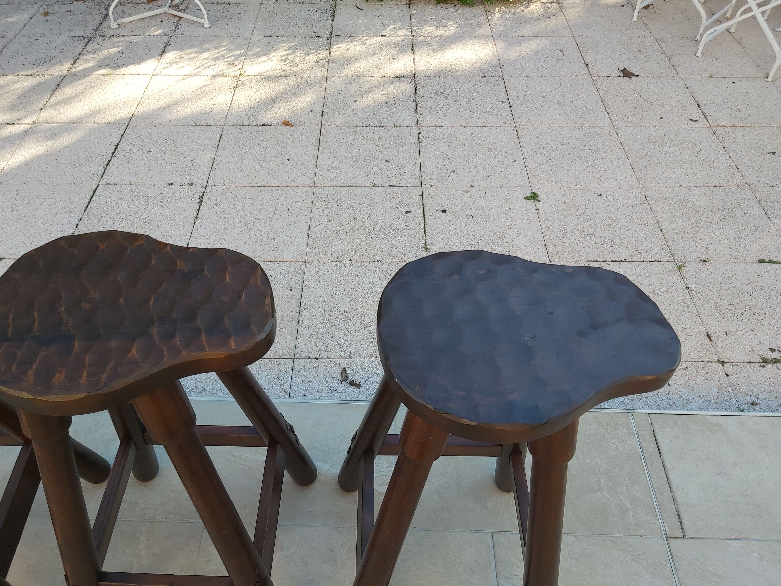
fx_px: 609
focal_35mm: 27
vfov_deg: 51.3
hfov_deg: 65.3
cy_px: 302
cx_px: 379
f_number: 1.7
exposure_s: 1/358
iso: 64
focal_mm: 3.92
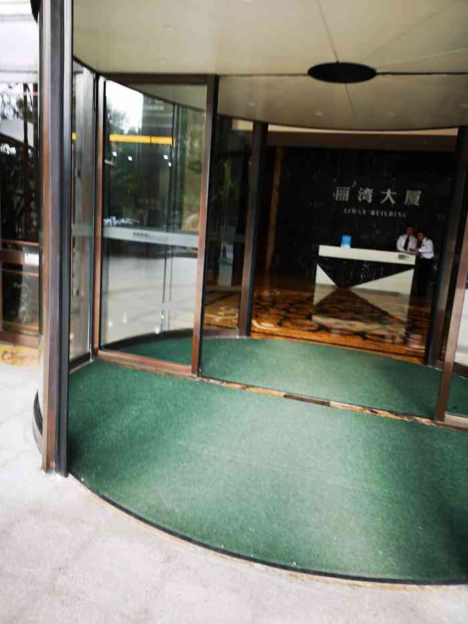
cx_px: 234
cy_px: 312
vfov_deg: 65.3
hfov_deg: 51.4
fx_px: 487
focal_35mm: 27
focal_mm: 3.95
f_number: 1.8
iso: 100
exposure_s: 1/100
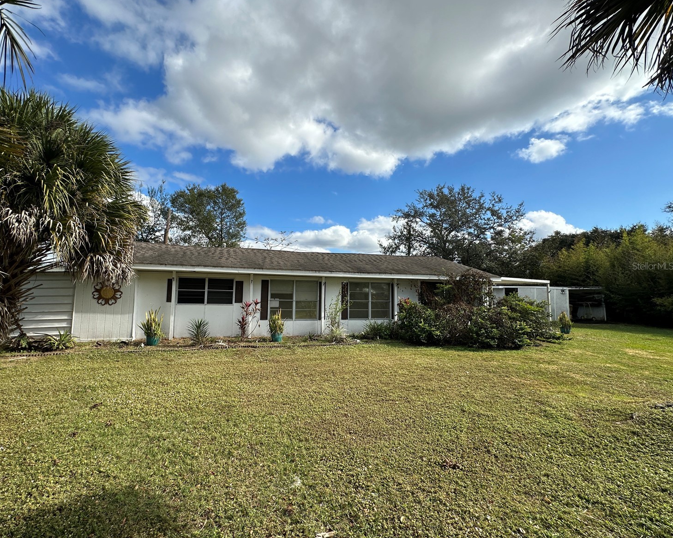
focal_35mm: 15
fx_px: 299
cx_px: 306
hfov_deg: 96.6
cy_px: 266
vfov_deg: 84.0
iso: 50
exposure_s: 1/2020
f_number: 2.2
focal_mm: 2.22
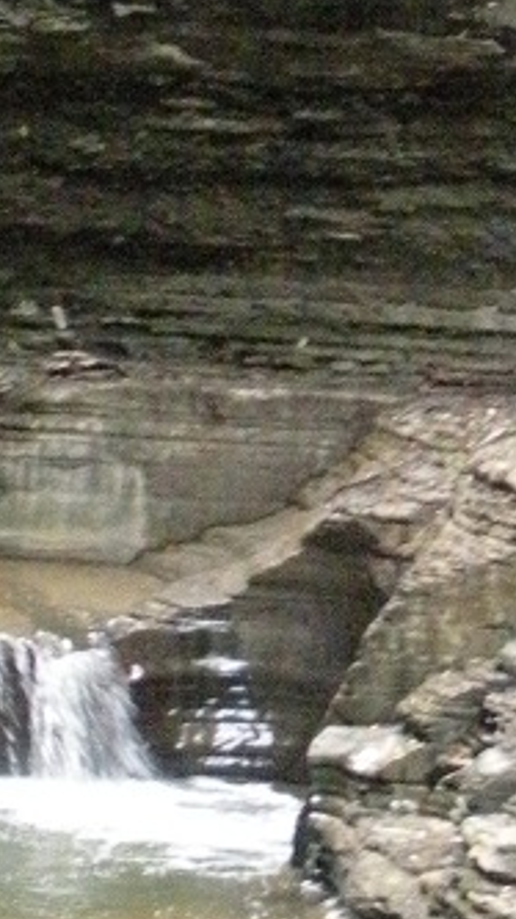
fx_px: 3824
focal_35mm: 157
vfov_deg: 13.7
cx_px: 317
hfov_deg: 7.7
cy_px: 363
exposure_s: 1/30
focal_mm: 6.3
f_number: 3.5
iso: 691
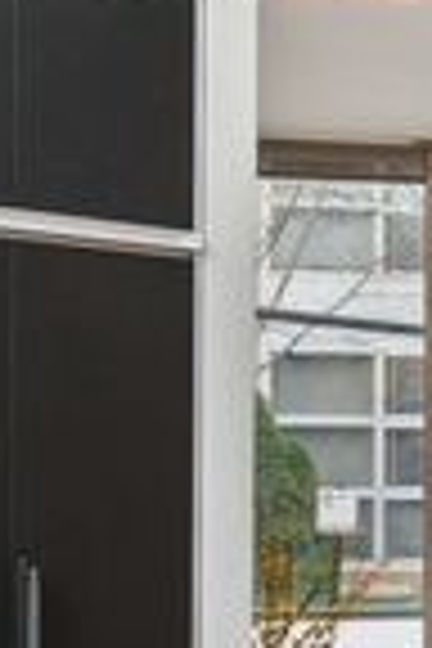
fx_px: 2160
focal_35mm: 120
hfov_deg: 8.1
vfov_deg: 17.1
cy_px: 382
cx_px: 1595
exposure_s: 1/20
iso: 400
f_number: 8
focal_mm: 16
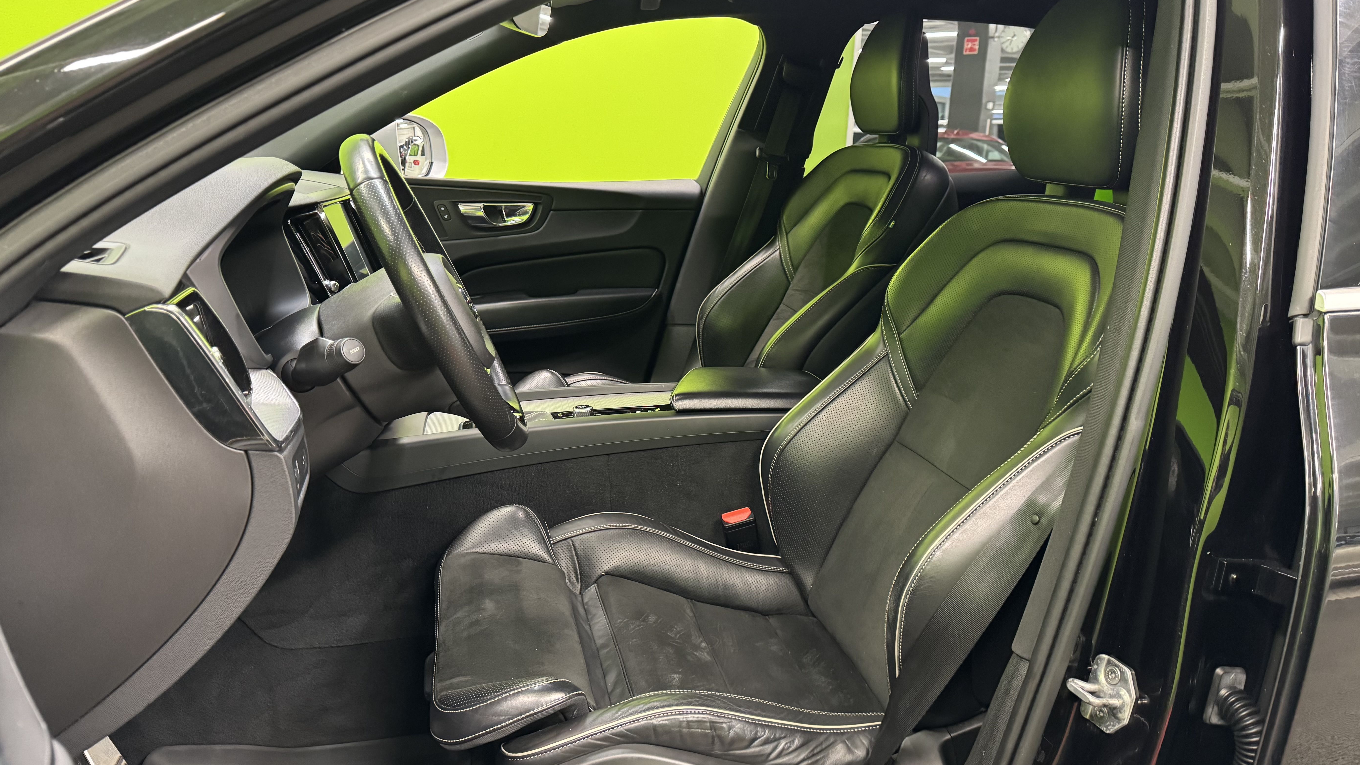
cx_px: 677
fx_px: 974
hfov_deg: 69.9
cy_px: 368
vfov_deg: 42.9
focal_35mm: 27
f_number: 1.78
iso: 800
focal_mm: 6.76
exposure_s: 1/50
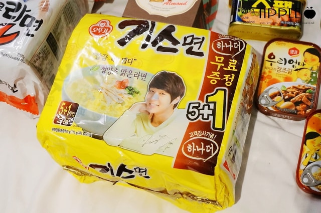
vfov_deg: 23.7
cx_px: 160
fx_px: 508
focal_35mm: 57
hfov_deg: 35.1
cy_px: 106
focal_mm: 38
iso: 3200
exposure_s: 1/50
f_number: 6.3
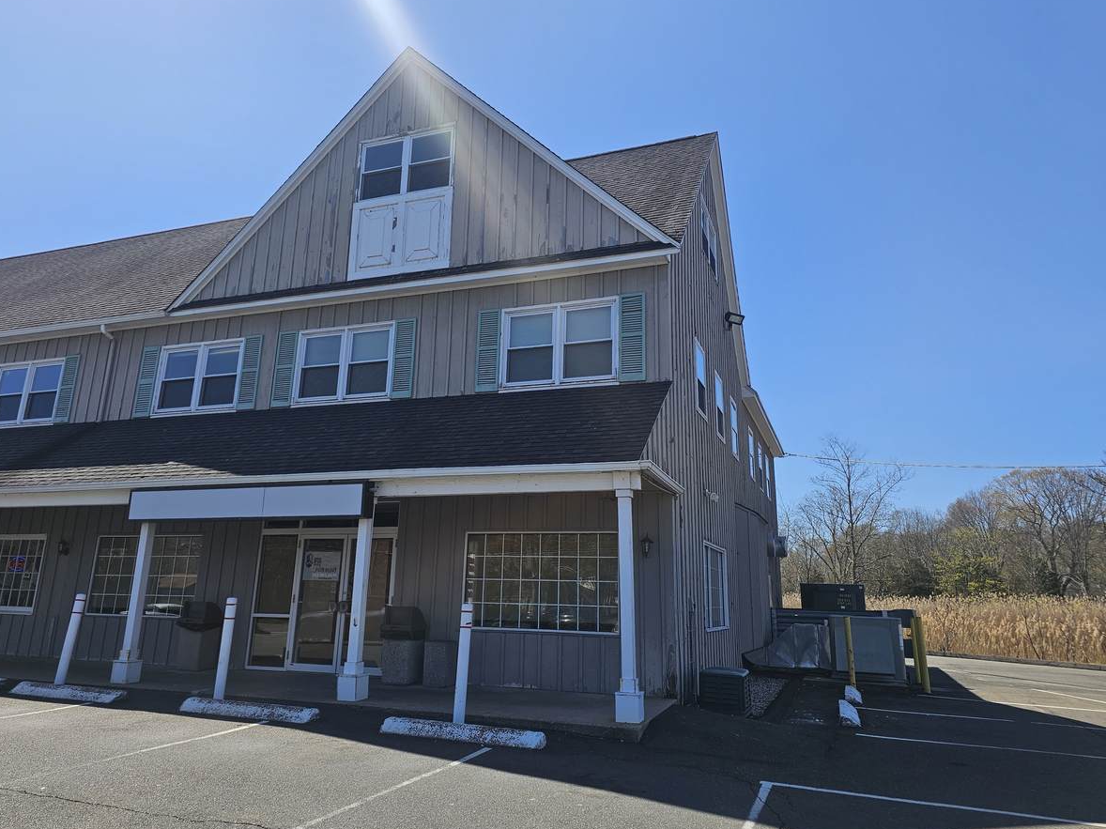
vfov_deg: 54.8
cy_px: 391
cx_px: 535
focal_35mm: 25
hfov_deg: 69.4
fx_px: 799
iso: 10
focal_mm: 6.3
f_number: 1.7
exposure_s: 1/724
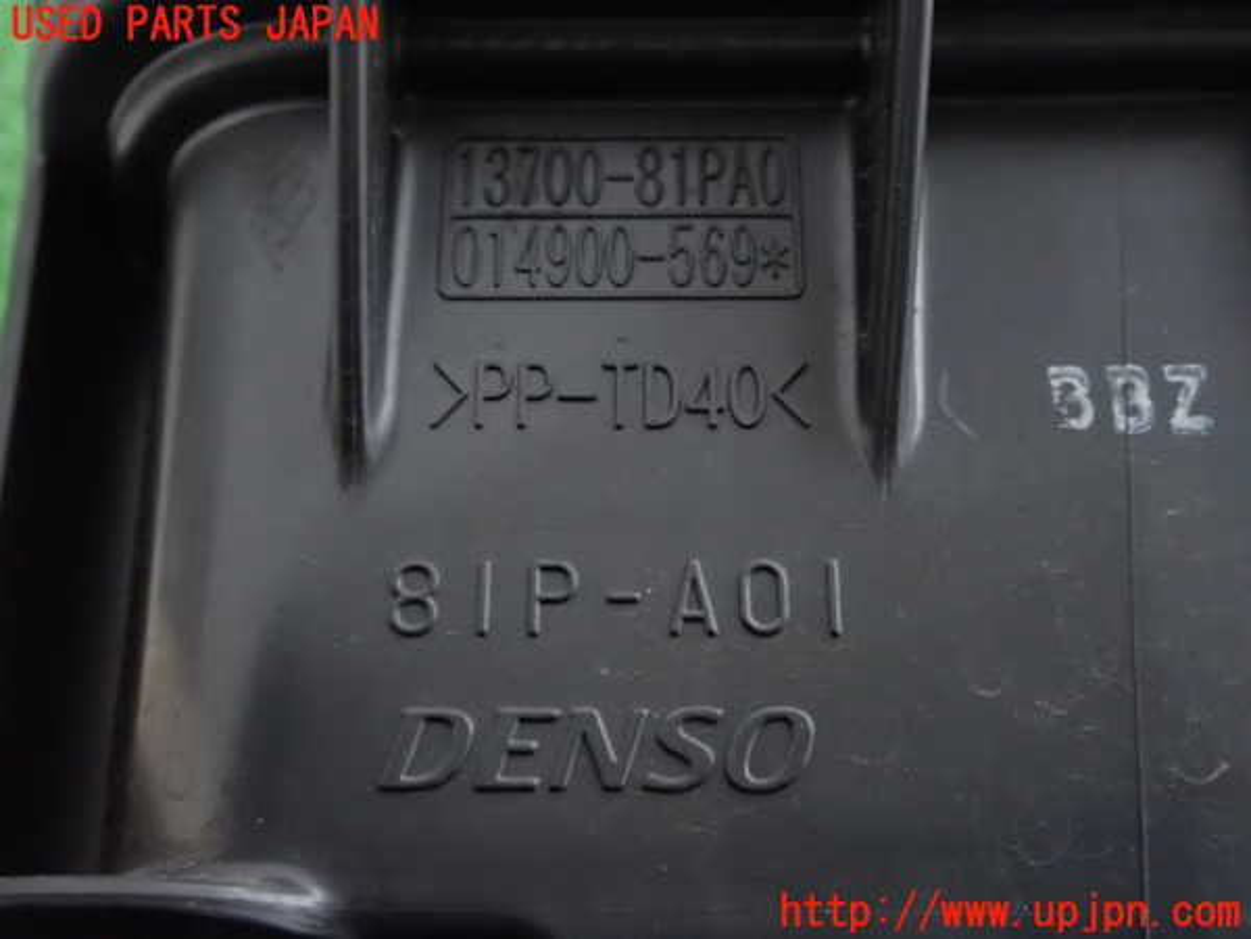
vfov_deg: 32.9
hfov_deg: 42.9
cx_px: 626
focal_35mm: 44
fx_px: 1590
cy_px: 470
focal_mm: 7.84
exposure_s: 1/10
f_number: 2.9
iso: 1600
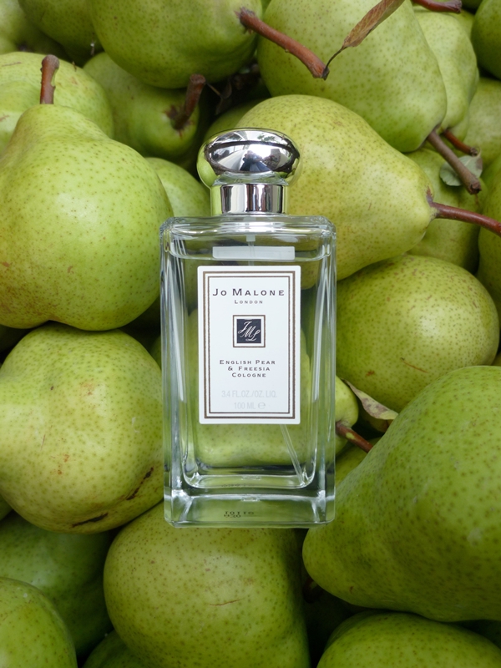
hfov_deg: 40.7
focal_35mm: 35
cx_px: 250
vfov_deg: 52.6
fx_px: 675
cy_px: 334
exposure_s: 1/80
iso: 100
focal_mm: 7.4
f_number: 3.1
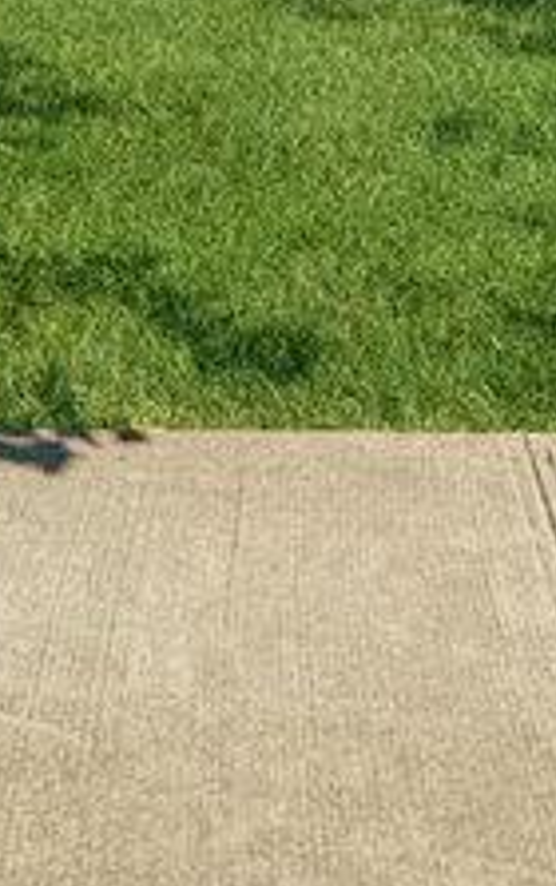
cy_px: -415
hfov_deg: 17.9
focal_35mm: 73
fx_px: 1764
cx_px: 338
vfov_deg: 23.2
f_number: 10
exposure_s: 1/400
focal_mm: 16
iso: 320
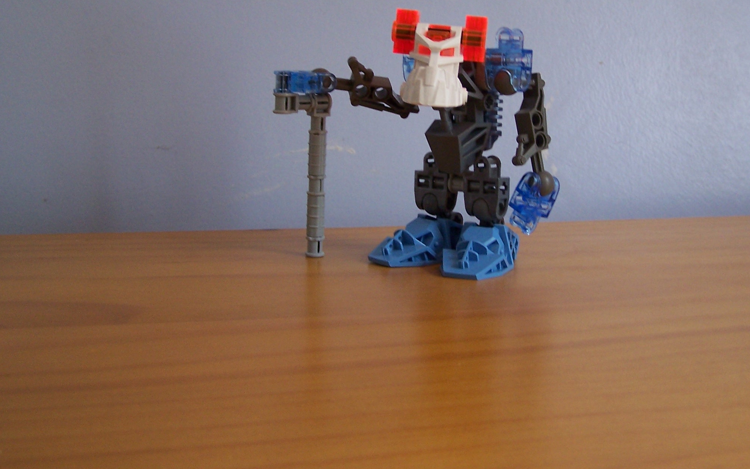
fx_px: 1063
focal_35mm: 52
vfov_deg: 24.6
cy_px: 118
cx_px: 427
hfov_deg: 38.8
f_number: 2.8
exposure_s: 1/30
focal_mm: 6.3
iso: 140
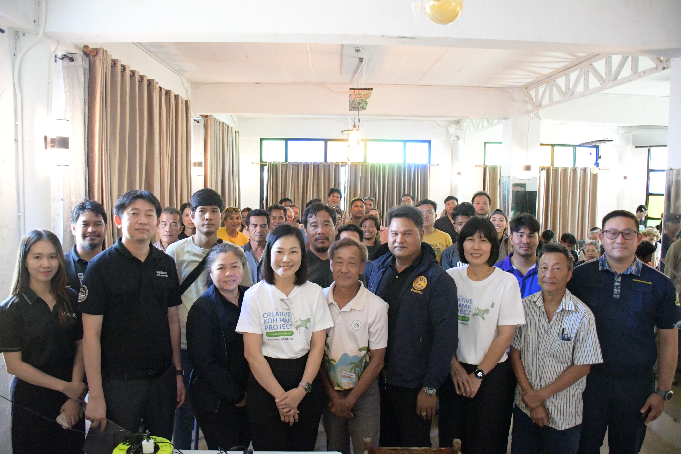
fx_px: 511
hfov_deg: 67.4
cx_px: 340
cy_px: 227
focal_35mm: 27
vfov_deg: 47.9
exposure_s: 1/250
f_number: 3.5
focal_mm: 18
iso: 12800
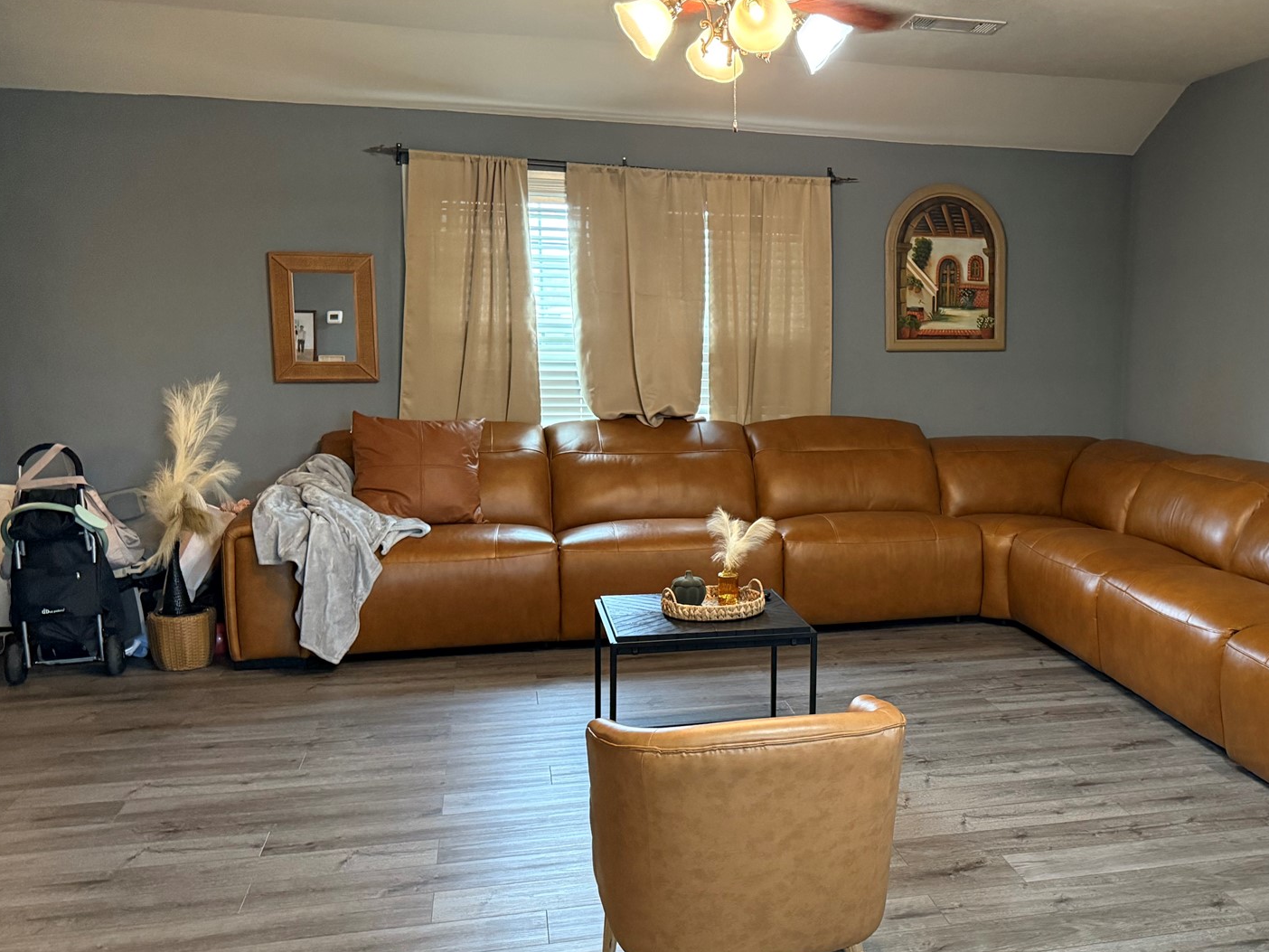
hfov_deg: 51.1
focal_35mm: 35
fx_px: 1283
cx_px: 903
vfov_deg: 40.7
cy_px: 497
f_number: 1.78
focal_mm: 6.76
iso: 640
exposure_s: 1/40
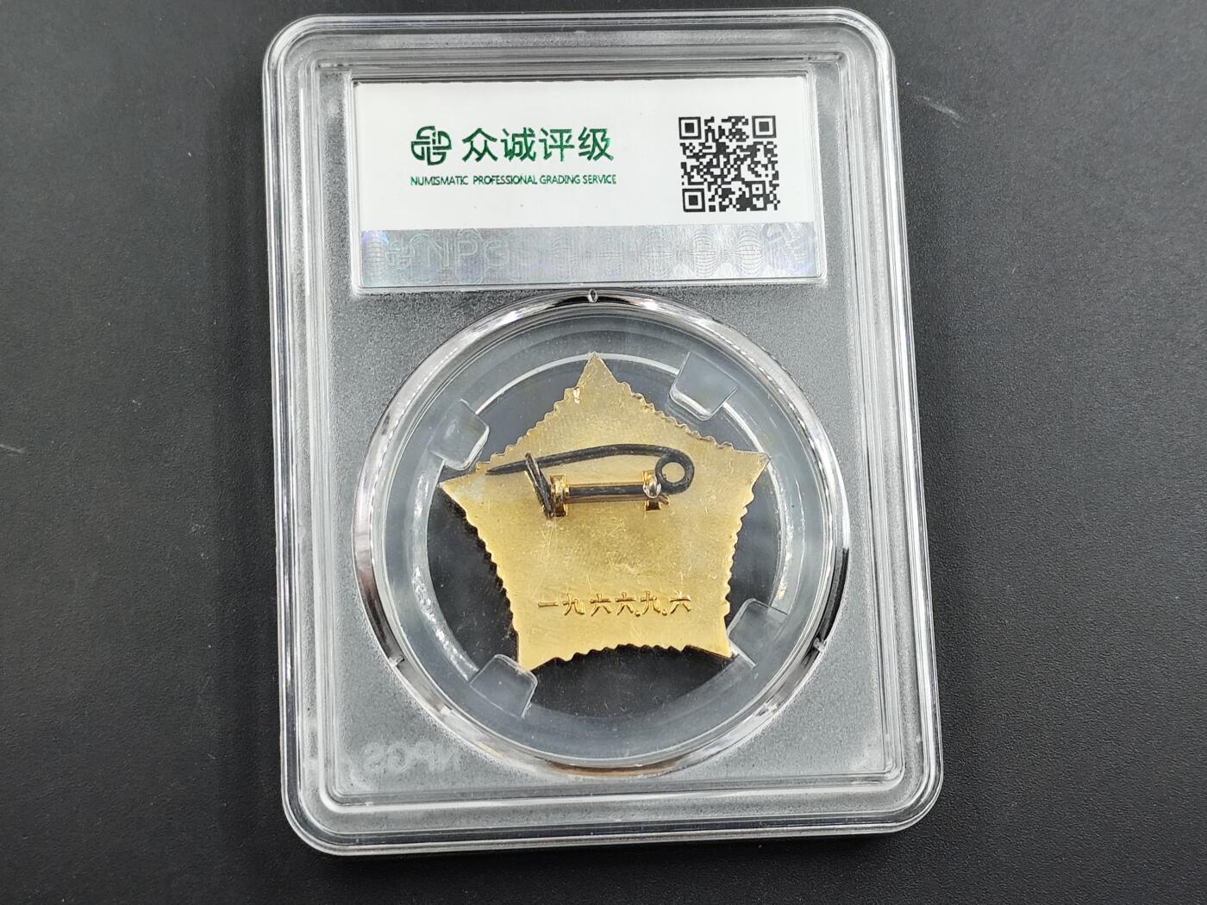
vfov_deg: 18.2
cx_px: 604
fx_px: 2824
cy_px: 452
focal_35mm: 81
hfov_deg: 24.1
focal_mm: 6.14
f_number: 1.65
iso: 80
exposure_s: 1/100
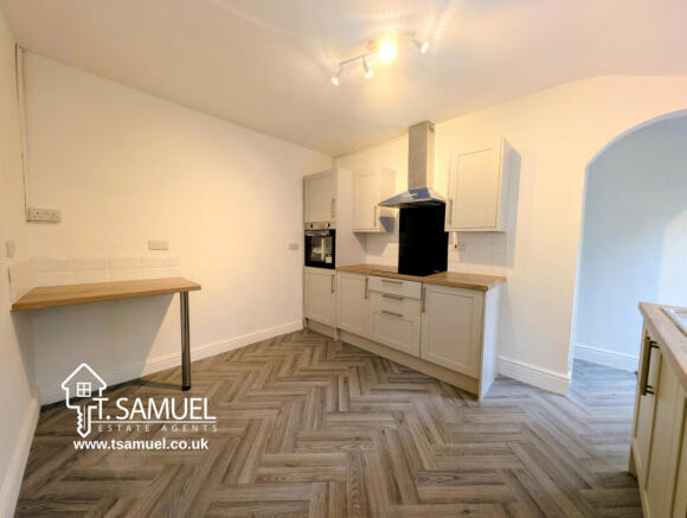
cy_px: 259
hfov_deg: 110.4
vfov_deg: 94.7
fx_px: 239
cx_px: 344
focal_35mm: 12
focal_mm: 2.23
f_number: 1.95
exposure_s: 1/15.5
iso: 38
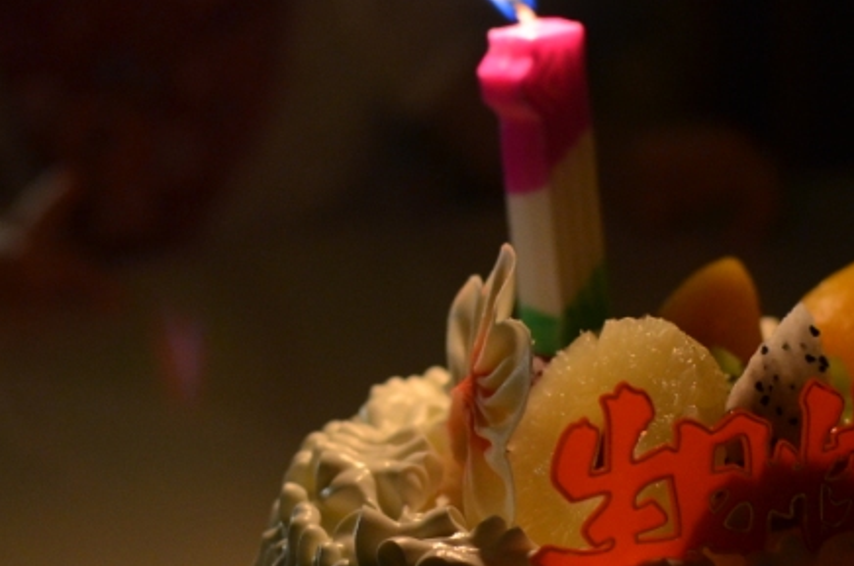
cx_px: 329
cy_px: 116
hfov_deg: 16.6
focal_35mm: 123
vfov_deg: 11.0
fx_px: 2917
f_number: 3.2
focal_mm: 35
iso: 800
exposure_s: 1/40
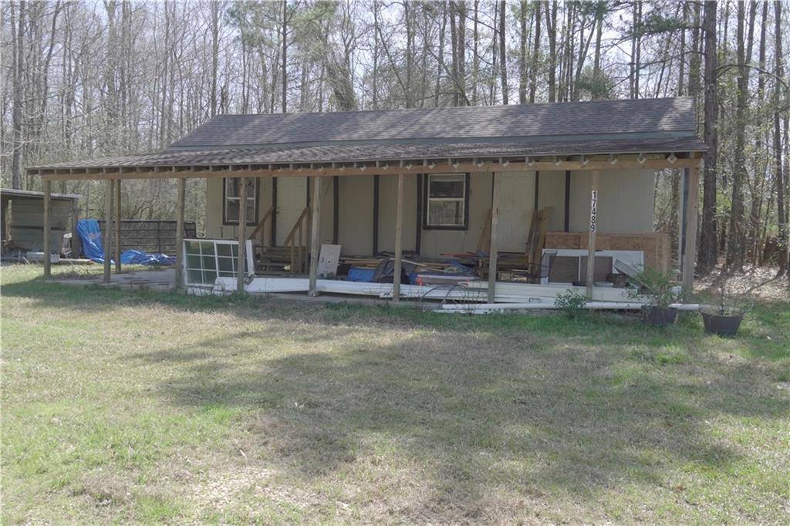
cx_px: 395
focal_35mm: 33
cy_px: 263
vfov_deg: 39.9
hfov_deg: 57.2
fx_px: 724
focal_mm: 22
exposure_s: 1/320
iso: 1000
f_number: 7.1
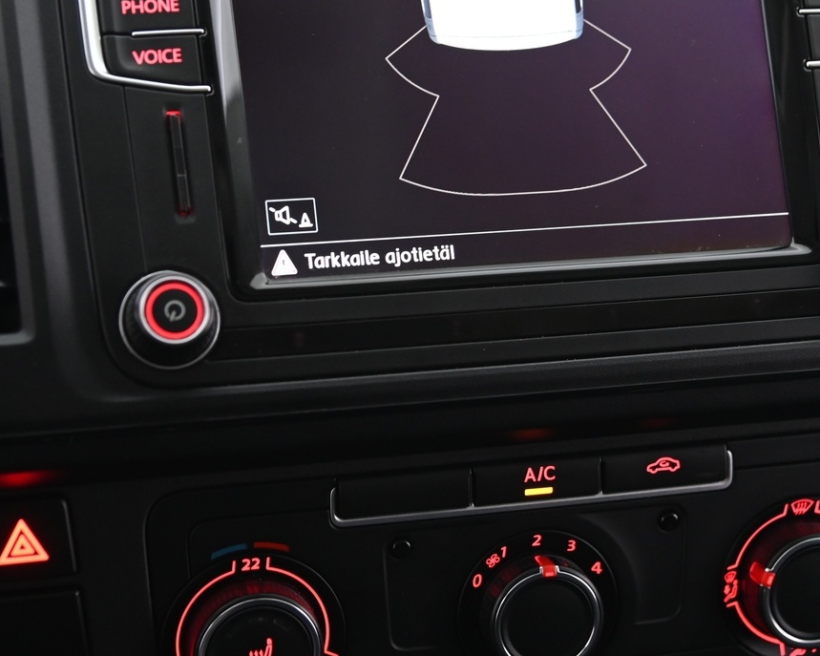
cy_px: 276
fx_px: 1893
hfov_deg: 24.4
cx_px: 422
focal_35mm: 78
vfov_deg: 19.6
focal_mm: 44
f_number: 4
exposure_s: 1/15
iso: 2000
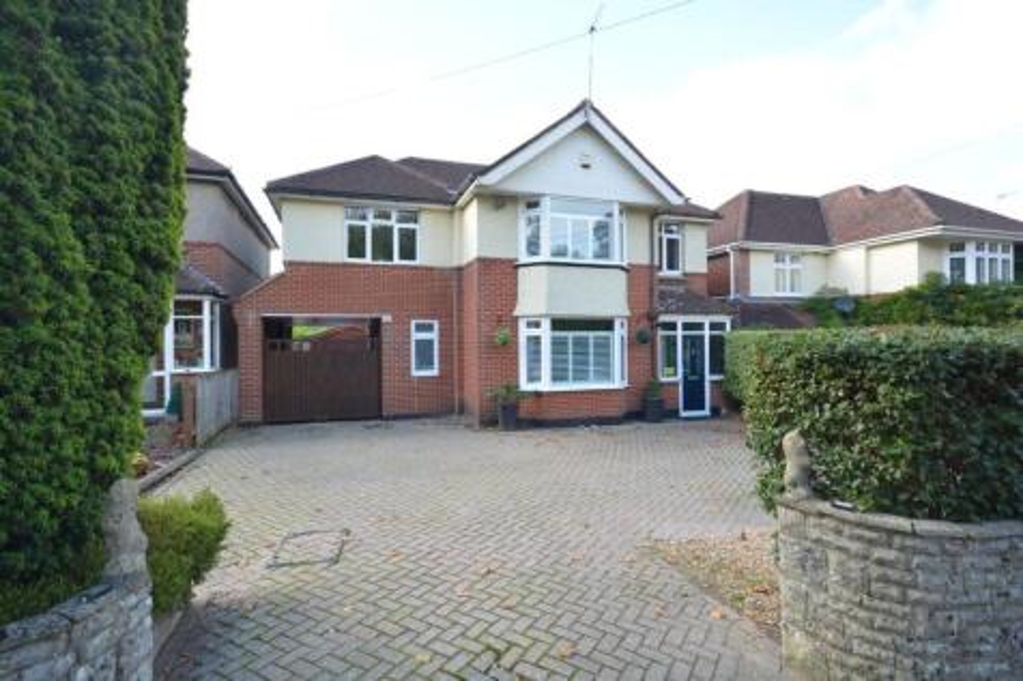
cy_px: 340
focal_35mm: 18
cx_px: 512
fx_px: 511
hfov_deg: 90.0
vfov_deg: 67.3
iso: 400
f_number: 8
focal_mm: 12
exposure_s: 1/160
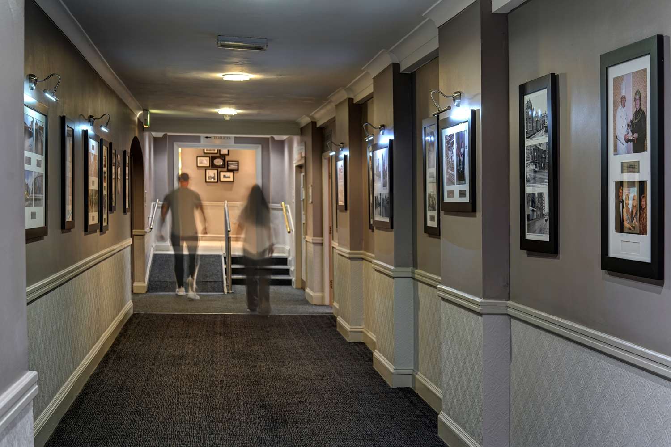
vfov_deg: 27.0
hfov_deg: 39.6
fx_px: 932
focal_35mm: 50
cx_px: 336
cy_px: 224
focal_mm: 50
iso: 320
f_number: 7.1
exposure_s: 1/2
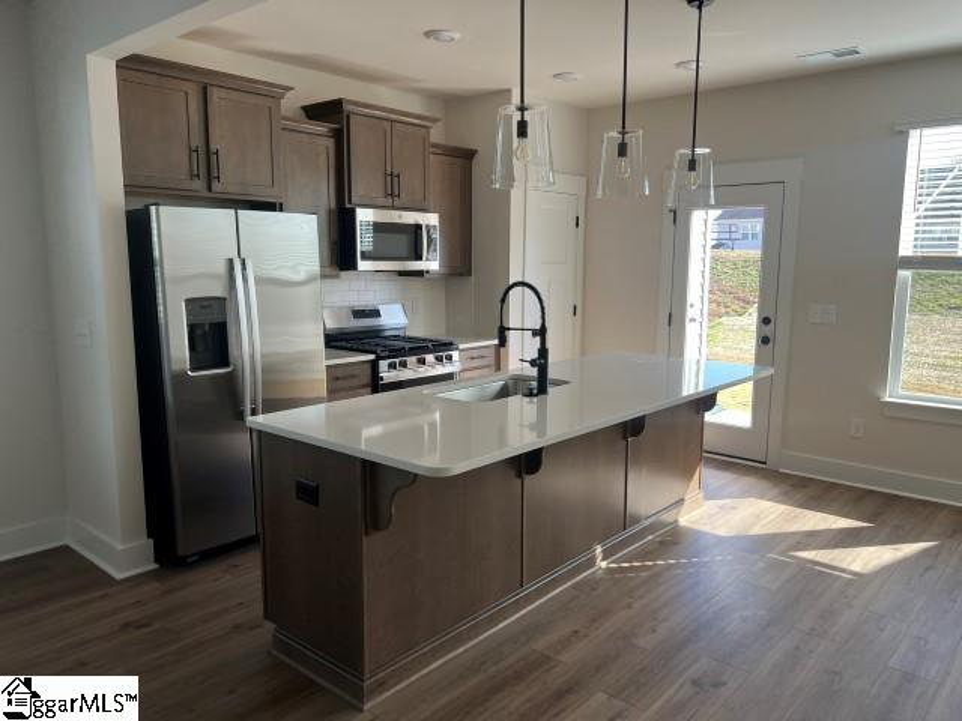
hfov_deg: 67.3
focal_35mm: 26
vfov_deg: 53.1
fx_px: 723
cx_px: 481
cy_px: 360
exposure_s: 1/206
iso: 40
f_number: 1.5
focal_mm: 5.7
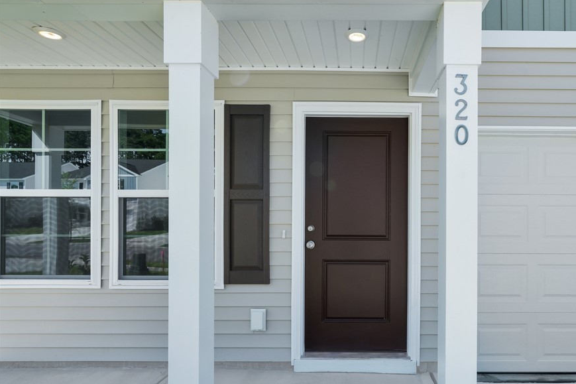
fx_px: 320
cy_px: 216
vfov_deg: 61.7
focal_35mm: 20
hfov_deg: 82.5
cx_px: 359
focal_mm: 16
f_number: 9
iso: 320
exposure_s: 1/200
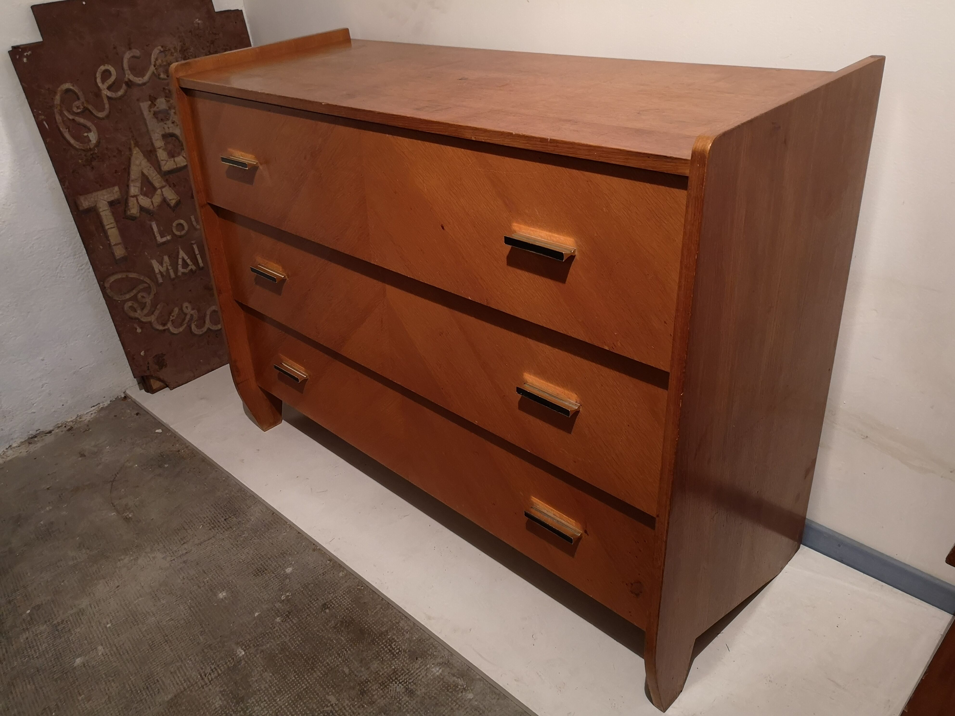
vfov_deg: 51.4
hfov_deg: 65.3
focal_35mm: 27
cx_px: 478
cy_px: 358
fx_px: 745
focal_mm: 3.95
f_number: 1.8
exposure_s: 1/25
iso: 400
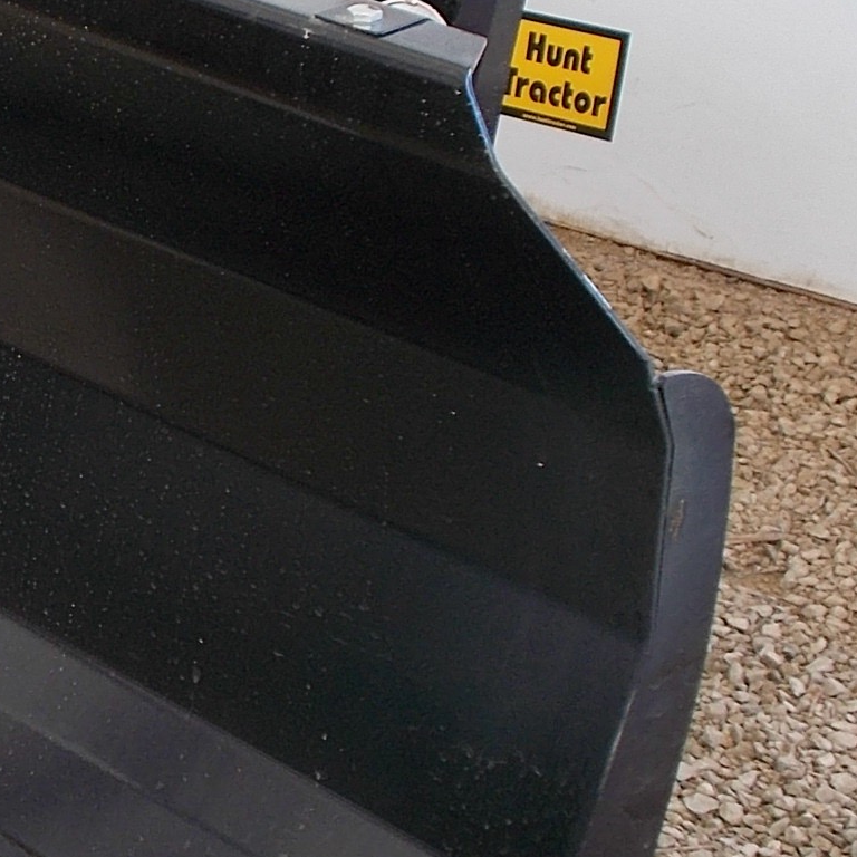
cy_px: 414
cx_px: -386
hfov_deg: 15.8
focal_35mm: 102
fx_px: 2857
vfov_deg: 17.1
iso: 80
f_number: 3.9
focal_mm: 6.9
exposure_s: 1/80
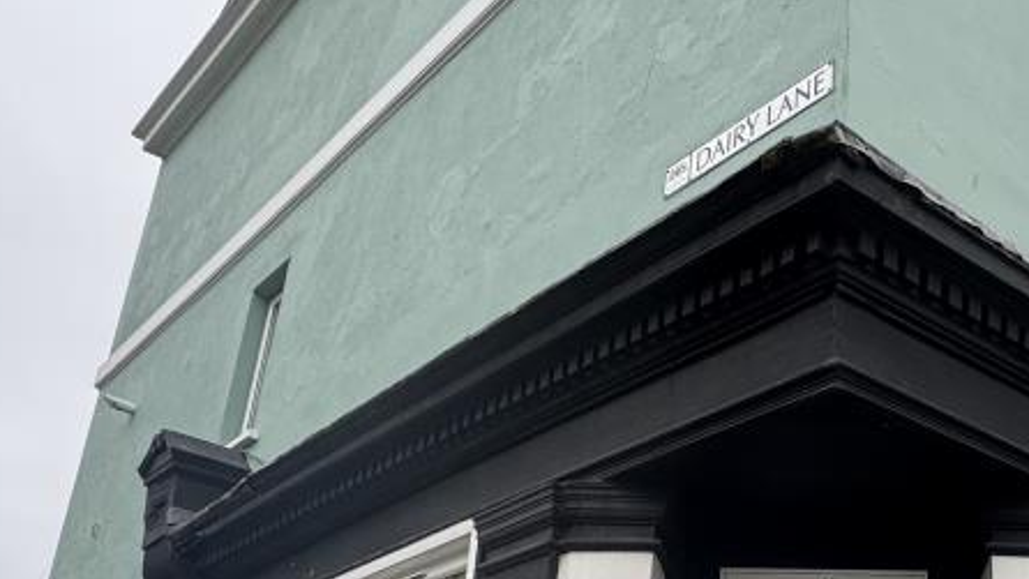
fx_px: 955
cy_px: 618
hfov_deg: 51.3
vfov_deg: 30.6
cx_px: 888
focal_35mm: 35
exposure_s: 1/99
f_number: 2.2
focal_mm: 2.22
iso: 64
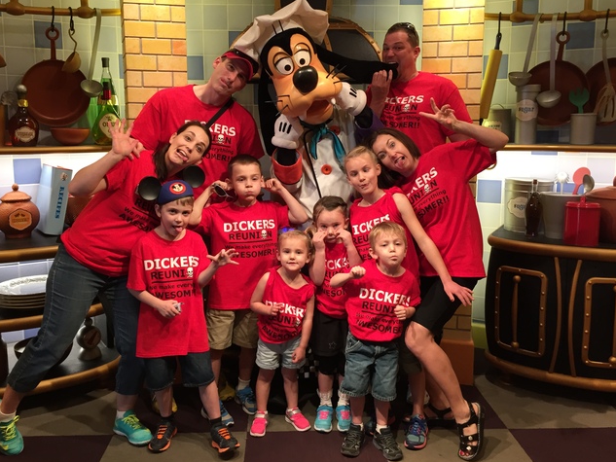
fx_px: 587
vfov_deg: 42.9
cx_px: 298
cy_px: 207
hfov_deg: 55.3
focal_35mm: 33
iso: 80
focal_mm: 4.15
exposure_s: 1/30
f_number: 2.2
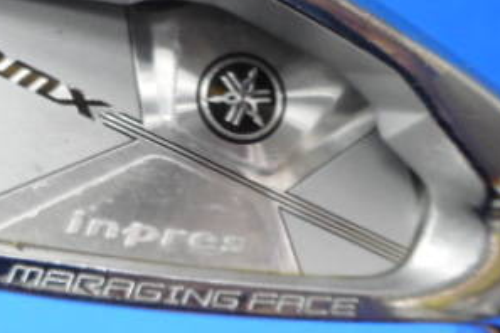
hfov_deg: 35.5
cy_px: 135
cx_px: 197
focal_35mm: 56
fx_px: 778
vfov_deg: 24.2
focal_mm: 4.5
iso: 140
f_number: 3.7
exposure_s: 1/30
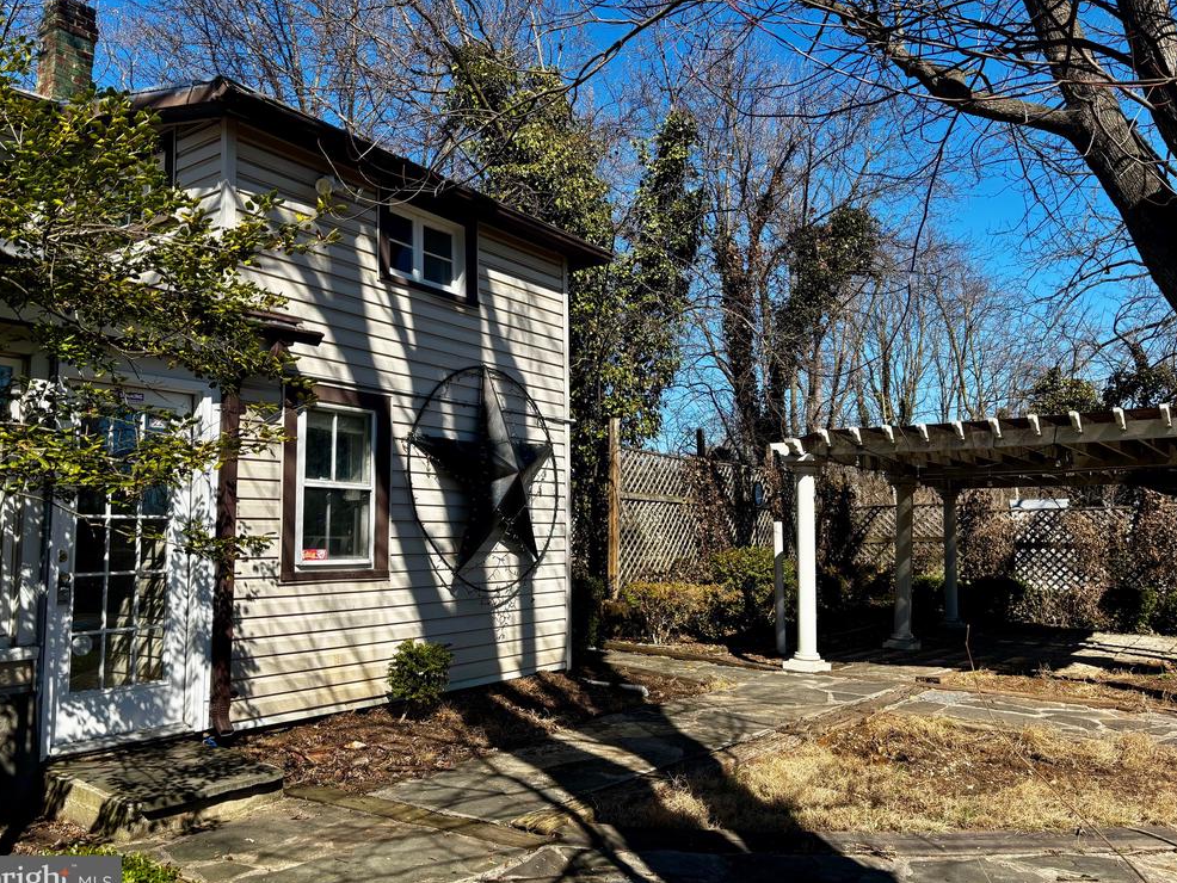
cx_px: 584
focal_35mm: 27
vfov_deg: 51.4
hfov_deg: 65.3
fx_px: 918
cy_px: 446
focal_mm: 5.96
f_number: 1.6
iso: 50
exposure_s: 1/2105
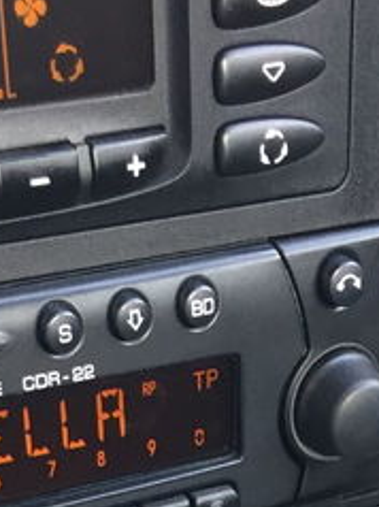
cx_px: 309
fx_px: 1828
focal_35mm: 125
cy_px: 1050
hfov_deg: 11.8
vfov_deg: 13.3
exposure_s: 1/33
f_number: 2.2
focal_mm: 4.15
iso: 80
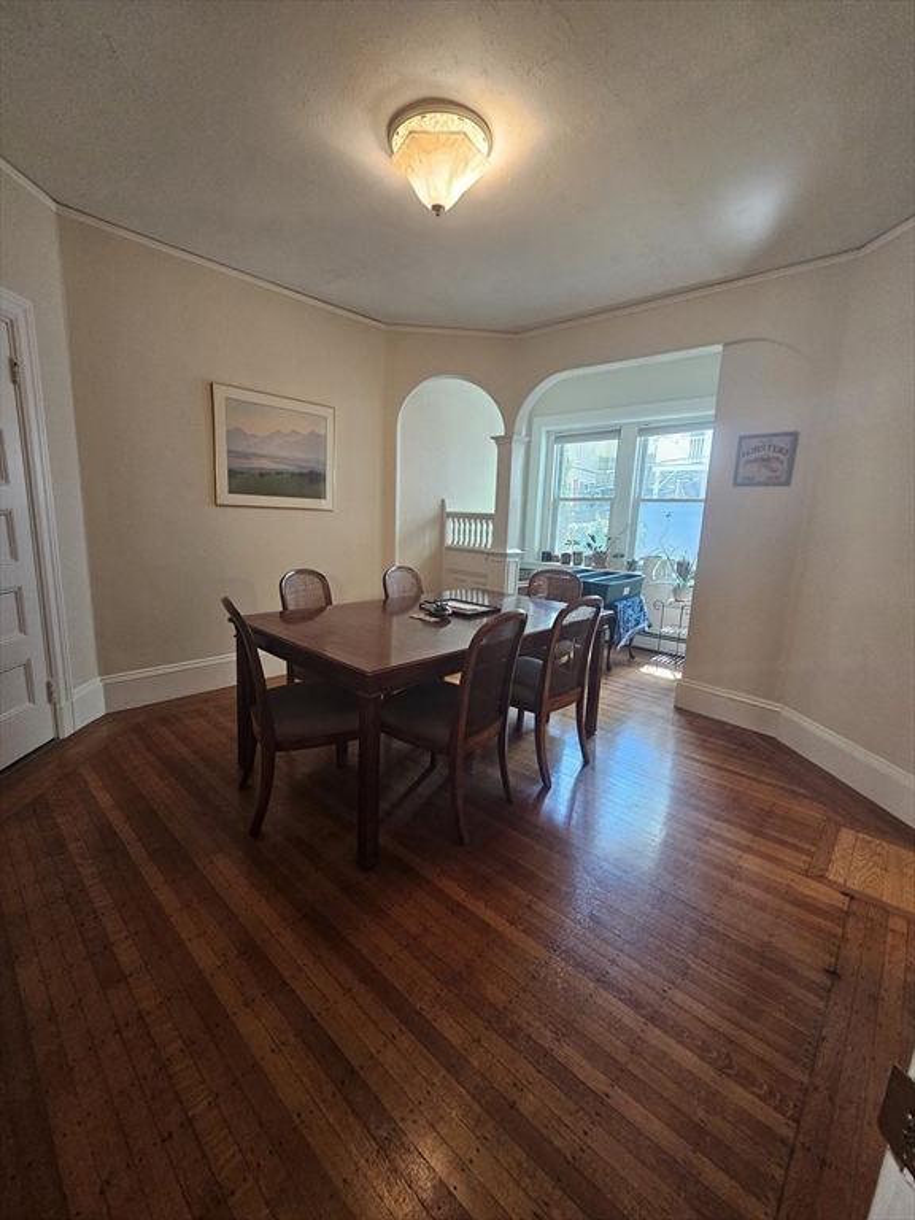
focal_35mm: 13
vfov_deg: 106.2
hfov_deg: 89.9
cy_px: 610
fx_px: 458
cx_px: 458
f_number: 2.2
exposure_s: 1/30
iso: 320
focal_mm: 2.2
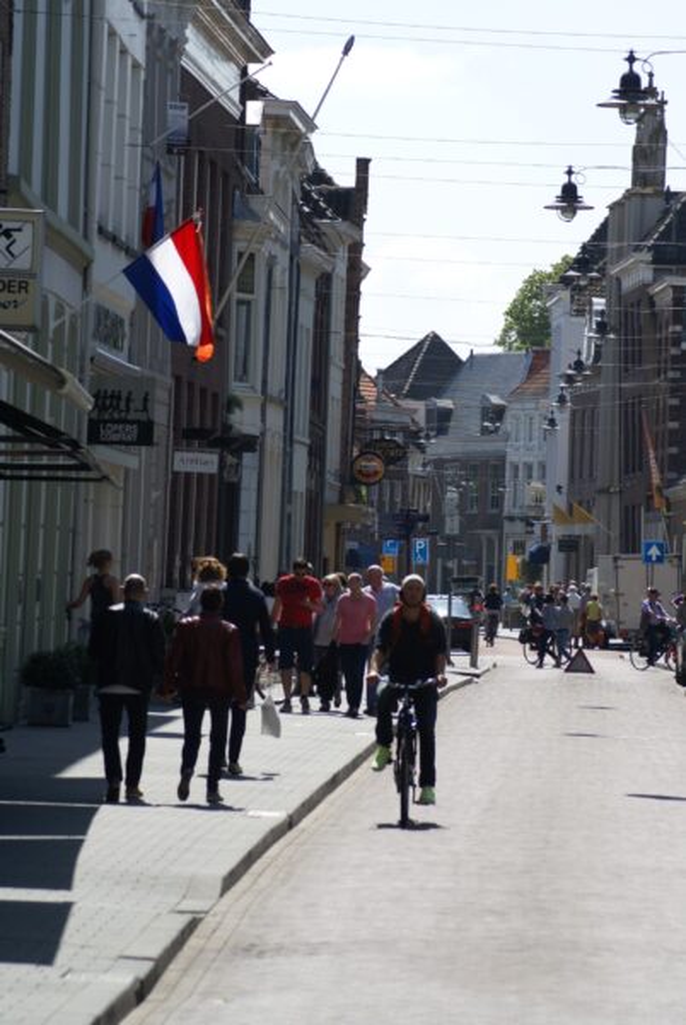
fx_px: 5768
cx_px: 343
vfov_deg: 10.1
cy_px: 512
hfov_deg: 6.8
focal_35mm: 202
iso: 100
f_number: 7.1
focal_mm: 135
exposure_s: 1/320
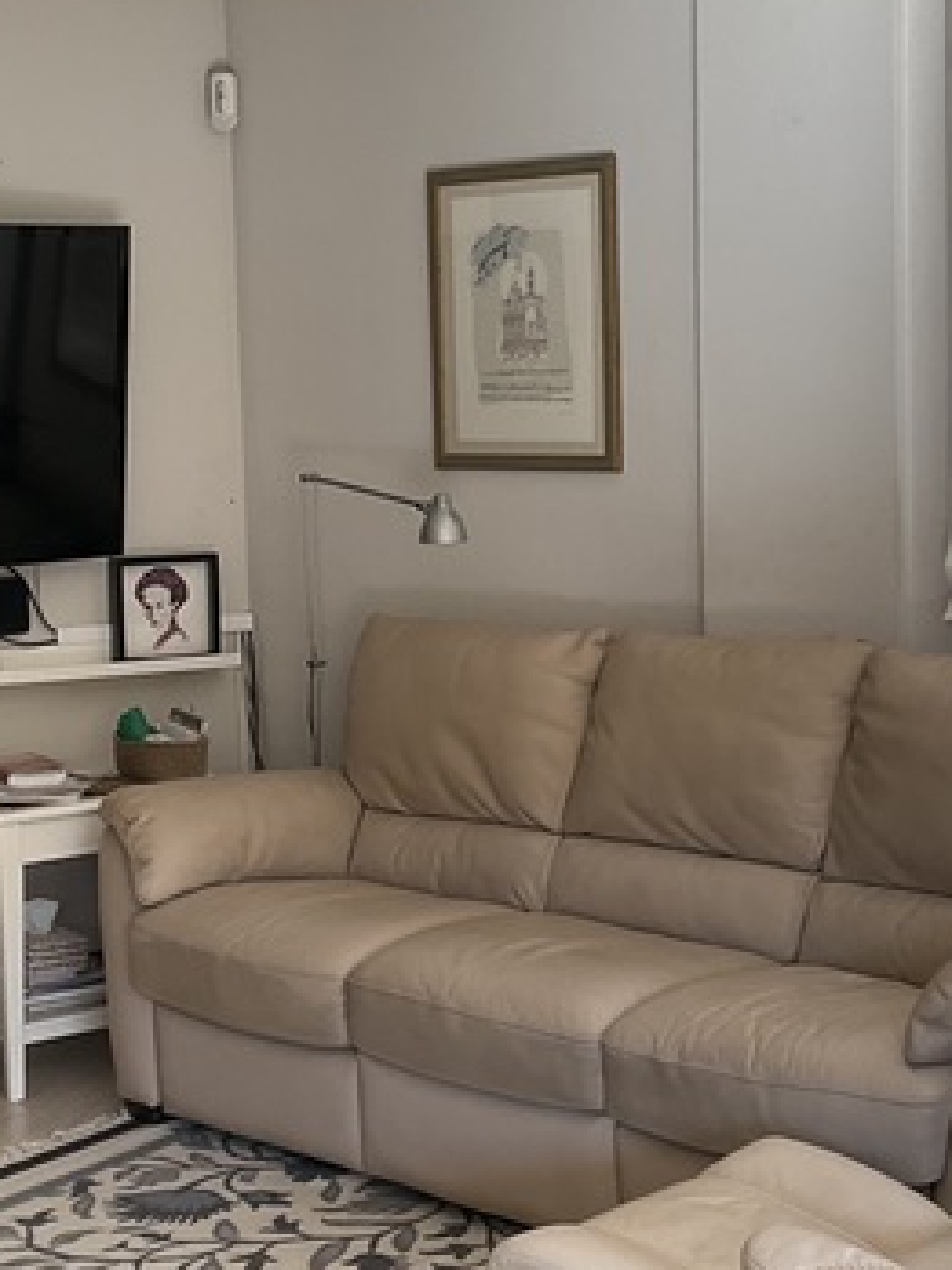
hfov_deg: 22.9
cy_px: 595
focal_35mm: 64
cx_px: 419
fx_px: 2347
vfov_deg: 30.3
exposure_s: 1/122
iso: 50
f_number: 1.8
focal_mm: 3
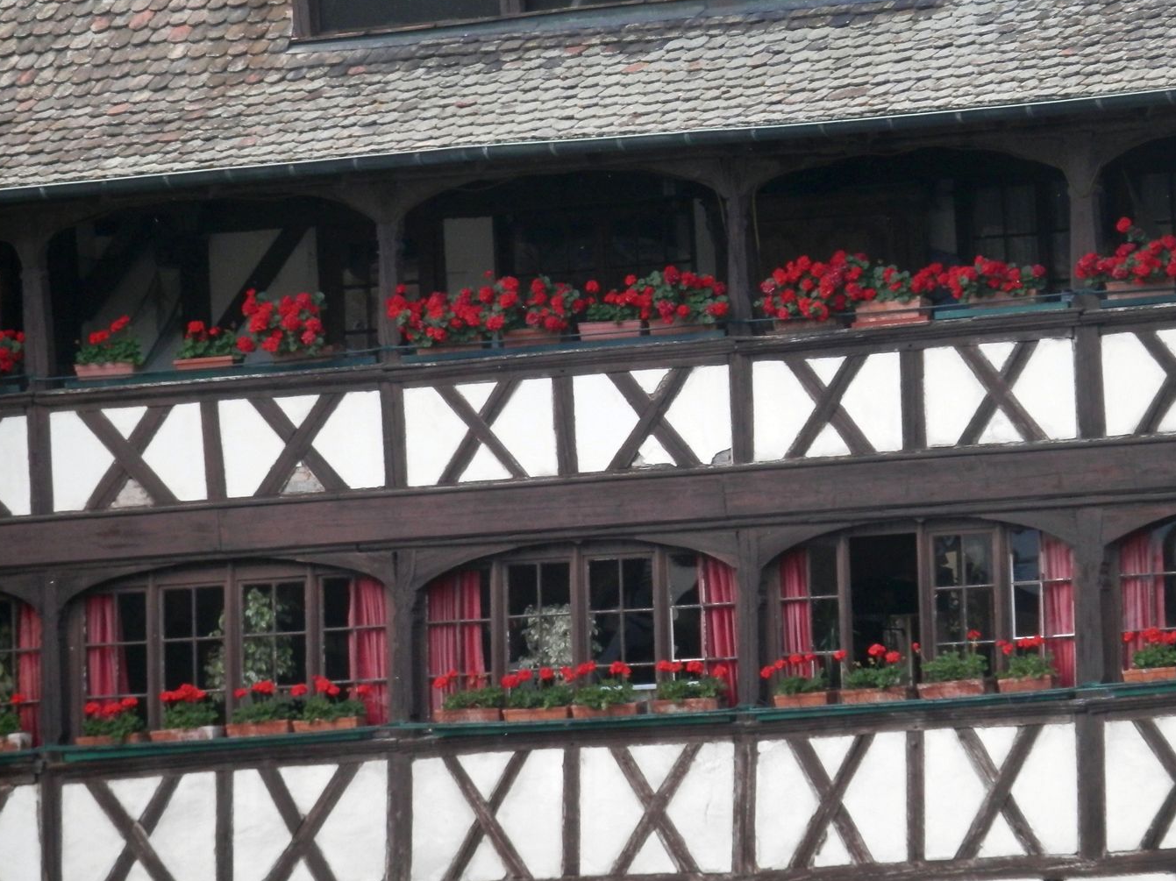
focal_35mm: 296
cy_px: 499
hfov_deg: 6.7
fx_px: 10053
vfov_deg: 5.0
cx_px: 550
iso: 200
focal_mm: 44.4
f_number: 6.2
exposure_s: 1/100
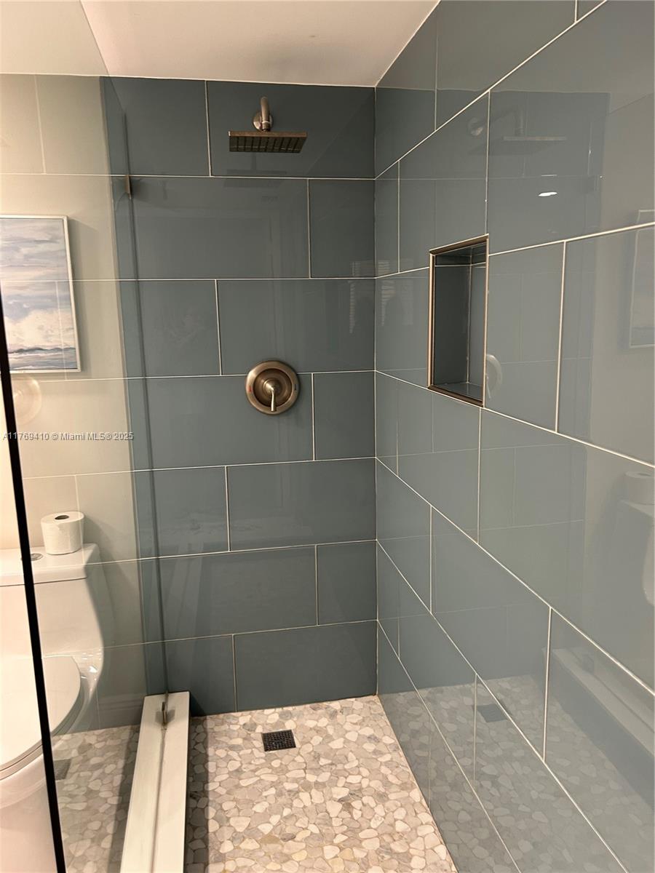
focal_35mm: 26
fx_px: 656
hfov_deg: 53.1
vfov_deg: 67.3
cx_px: 328
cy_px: 436
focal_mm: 5.7
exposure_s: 1/60
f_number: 1.5
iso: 125
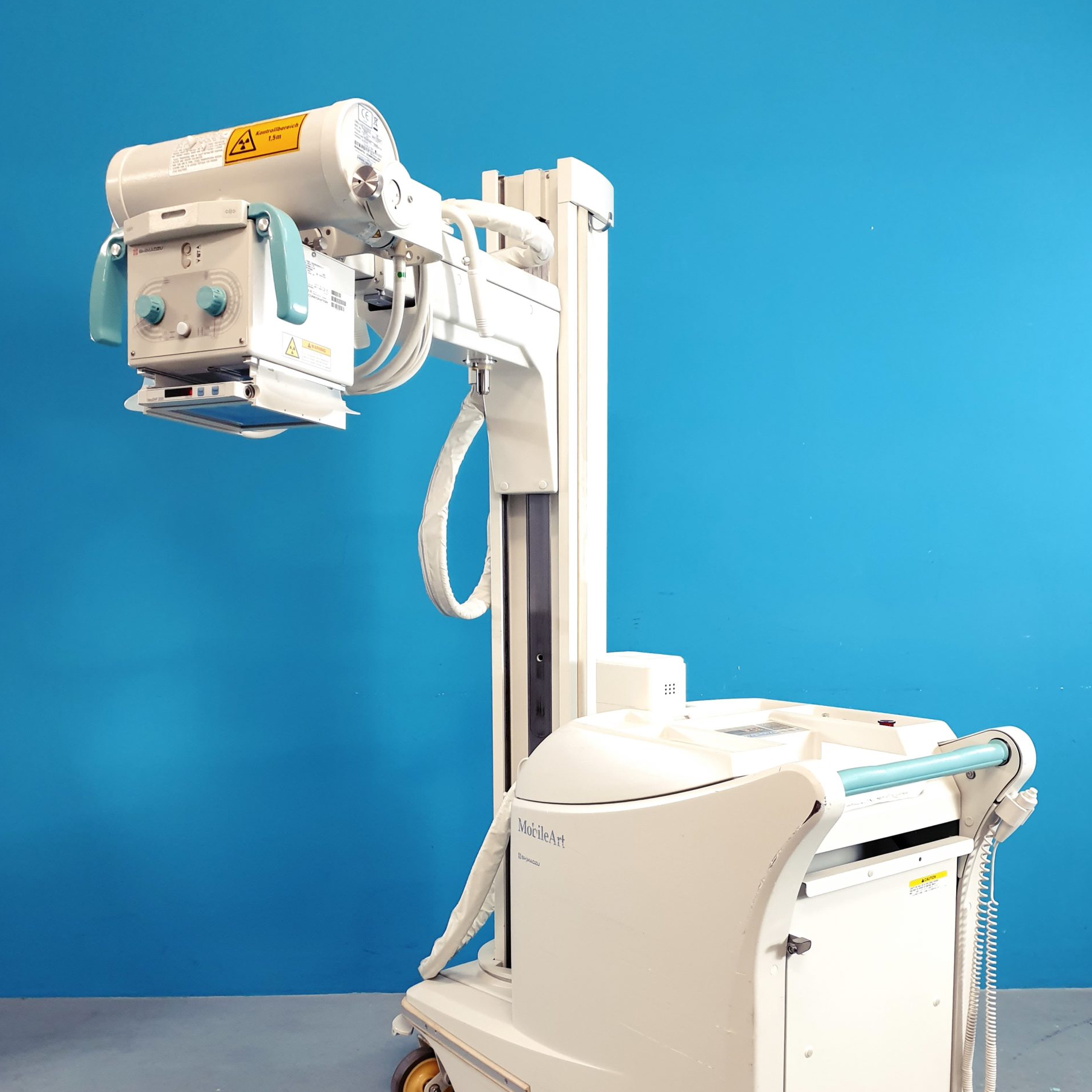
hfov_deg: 52.5
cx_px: 550
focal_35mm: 31
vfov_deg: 52.0
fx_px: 1106
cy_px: 685
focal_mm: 4.3
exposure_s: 1/50
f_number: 1.5
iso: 200
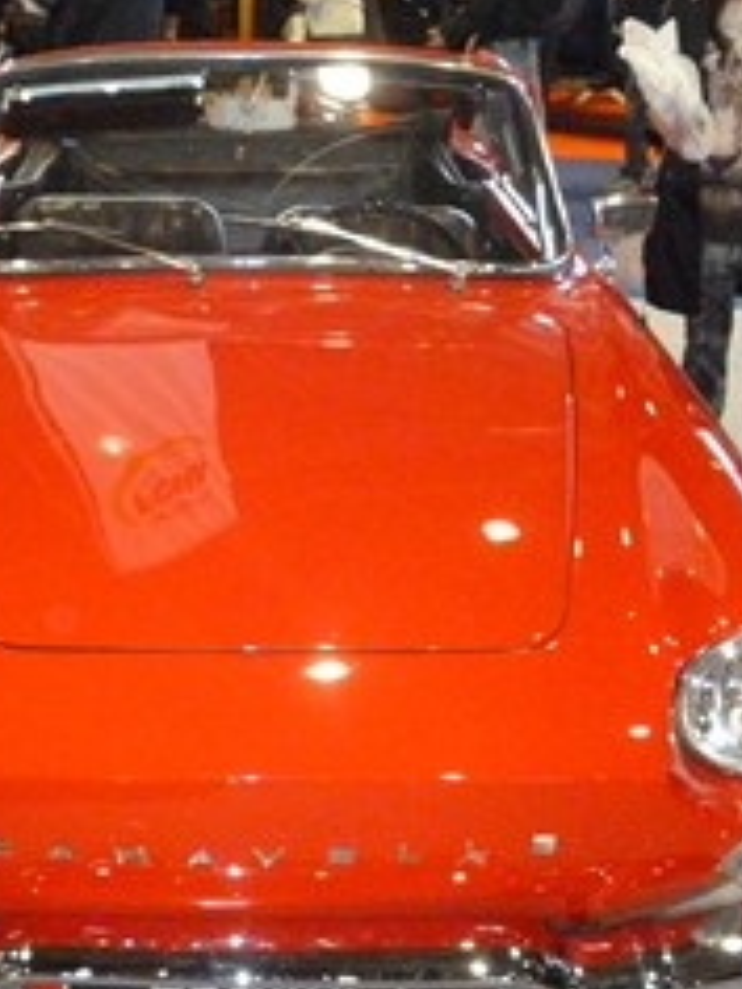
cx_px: 222
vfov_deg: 33.8
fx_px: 1629
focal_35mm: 57
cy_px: 494
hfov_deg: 25.5
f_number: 3.1
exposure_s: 1/60
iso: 1000
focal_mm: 5
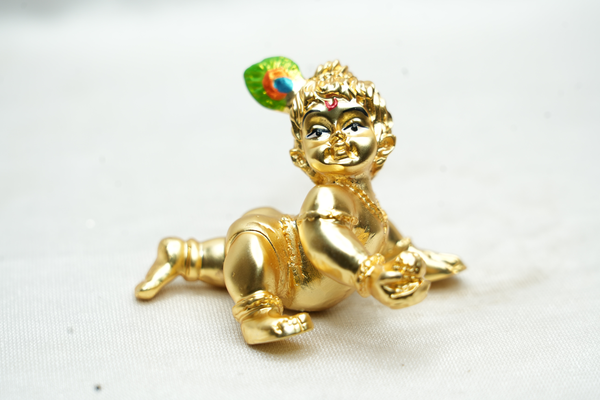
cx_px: 300
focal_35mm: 105
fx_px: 1750
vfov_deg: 13.0
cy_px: 200
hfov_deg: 19.5
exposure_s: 1/50
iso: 400
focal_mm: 105
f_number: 7.1
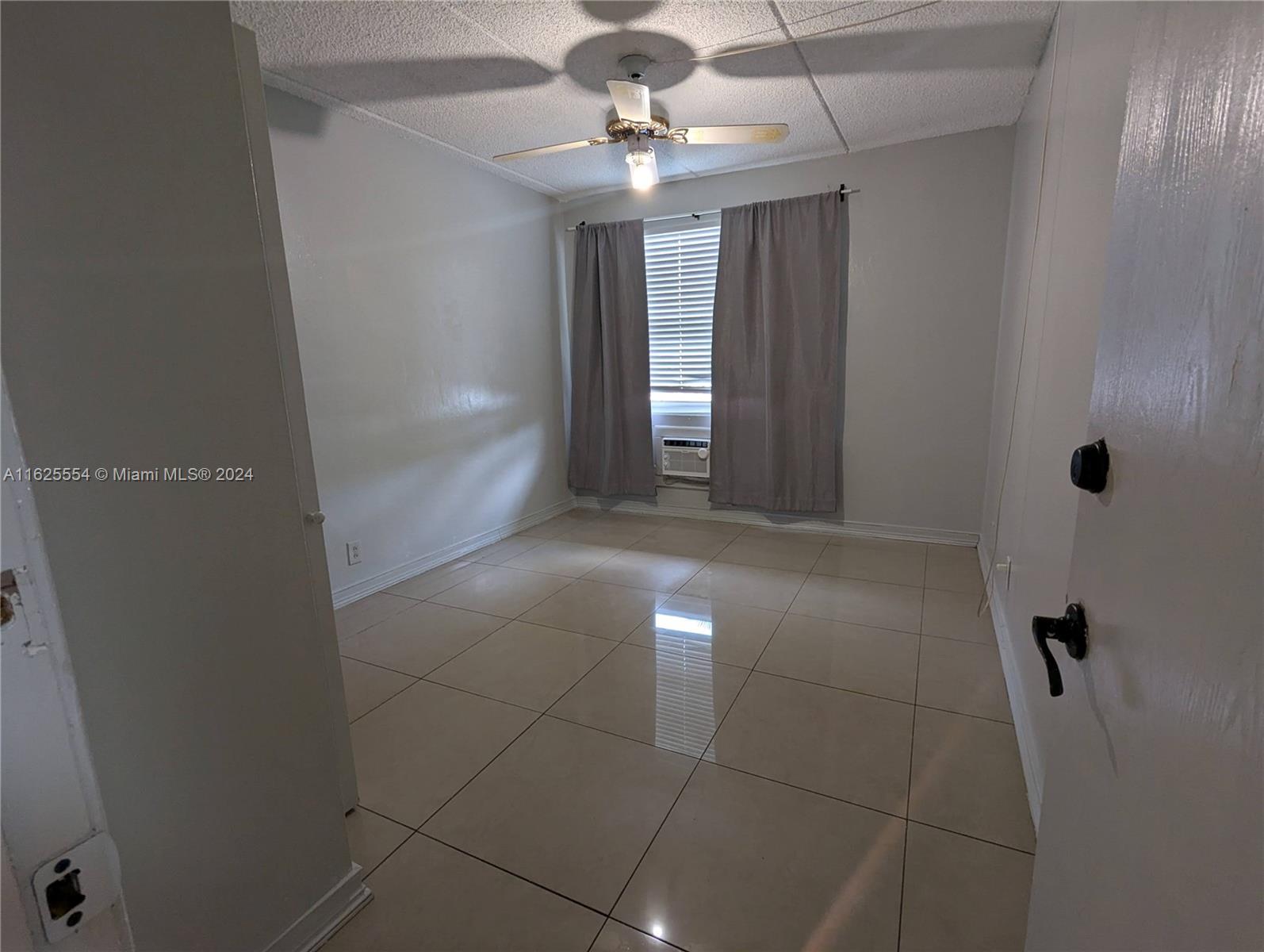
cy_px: 476
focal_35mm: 16
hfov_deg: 94.4
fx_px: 585
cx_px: 632
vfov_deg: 78.2
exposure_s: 1/24
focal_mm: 2.35
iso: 93
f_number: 2.2
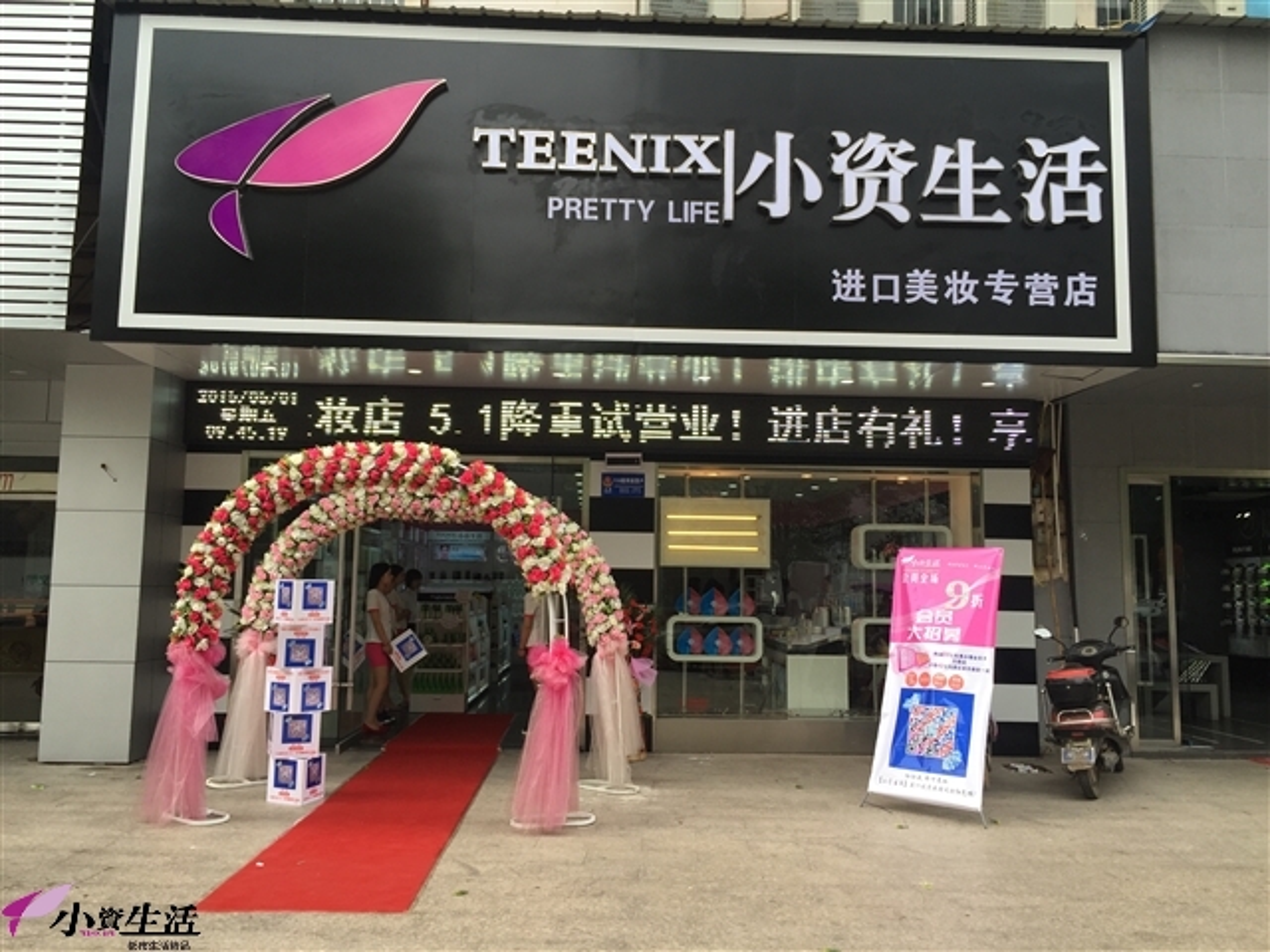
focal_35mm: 29
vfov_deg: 48.2
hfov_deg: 61.7
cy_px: 476
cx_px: 635
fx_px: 1064
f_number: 2.2
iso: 32
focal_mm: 4.15
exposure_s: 1/520
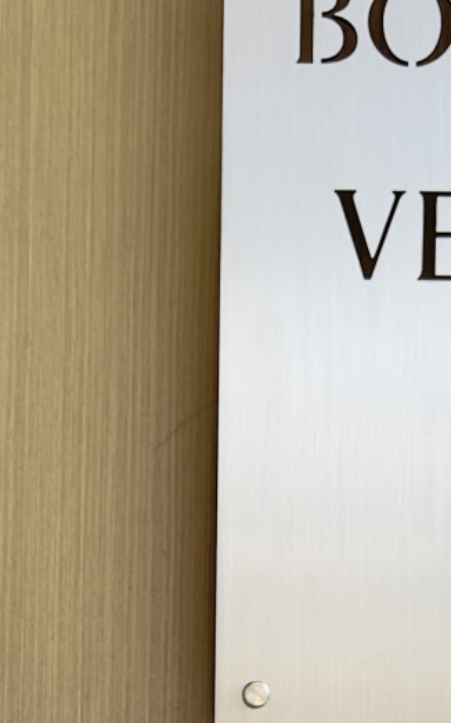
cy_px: 939
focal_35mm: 76
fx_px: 1495
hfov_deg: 17.1
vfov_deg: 23.9
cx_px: 183
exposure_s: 1/569
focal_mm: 5.1
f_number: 1.6
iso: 32
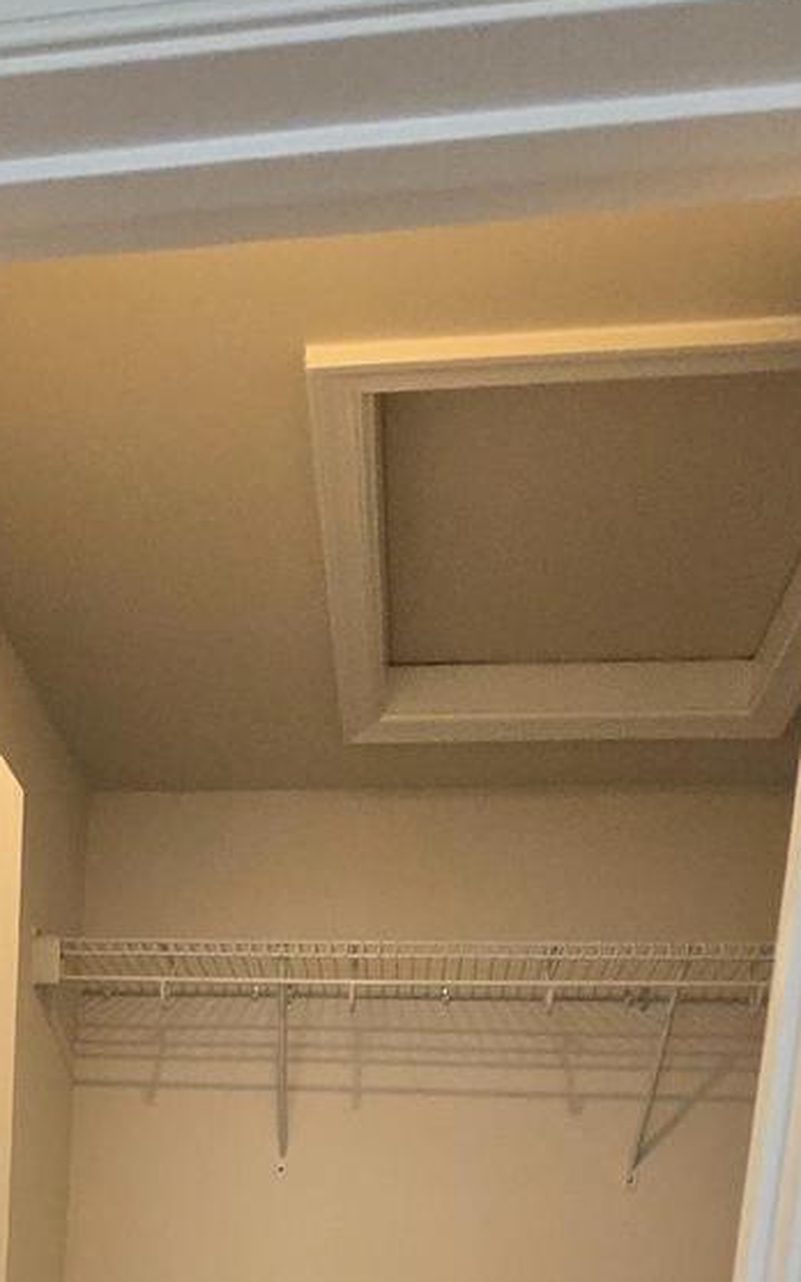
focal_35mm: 38
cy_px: 1625
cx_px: 122
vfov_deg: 36.3
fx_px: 1328
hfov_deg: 32.3
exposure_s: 1/60
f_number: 2.2
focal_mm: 1.7
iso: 125
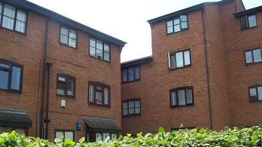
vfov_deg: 29.7
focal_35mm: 40
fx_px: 278
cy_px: 78
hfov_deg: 50.5
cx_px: 132
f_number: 4.8
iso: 80
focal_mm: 6
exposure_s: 1/244
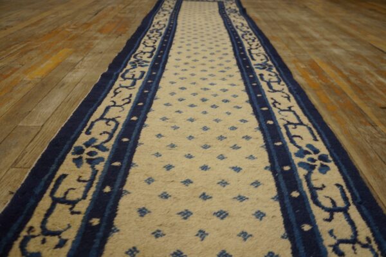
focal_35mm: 27
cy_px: 128
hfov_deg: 67.4
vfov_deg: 47.9
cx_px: 193
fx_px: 289
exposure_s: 1/60
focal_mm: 18
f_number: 4
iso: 400
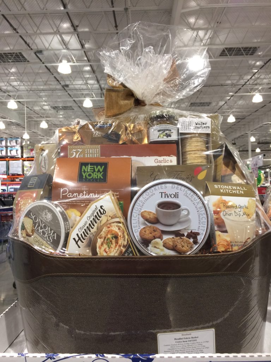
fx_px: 303
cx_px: 136
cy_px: 181
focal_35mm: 29
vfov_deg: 61.7
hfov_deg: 48.2
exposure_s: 1/30
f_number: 2.2
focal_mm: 4.15
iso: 100
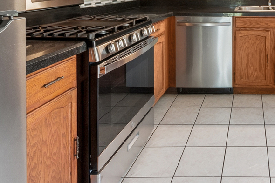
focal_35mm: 33
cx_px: 243
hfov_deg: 51.2
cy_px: -15
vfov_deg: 34.7
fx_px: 252
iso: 320
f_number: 8
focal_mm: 12
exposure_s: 1/30
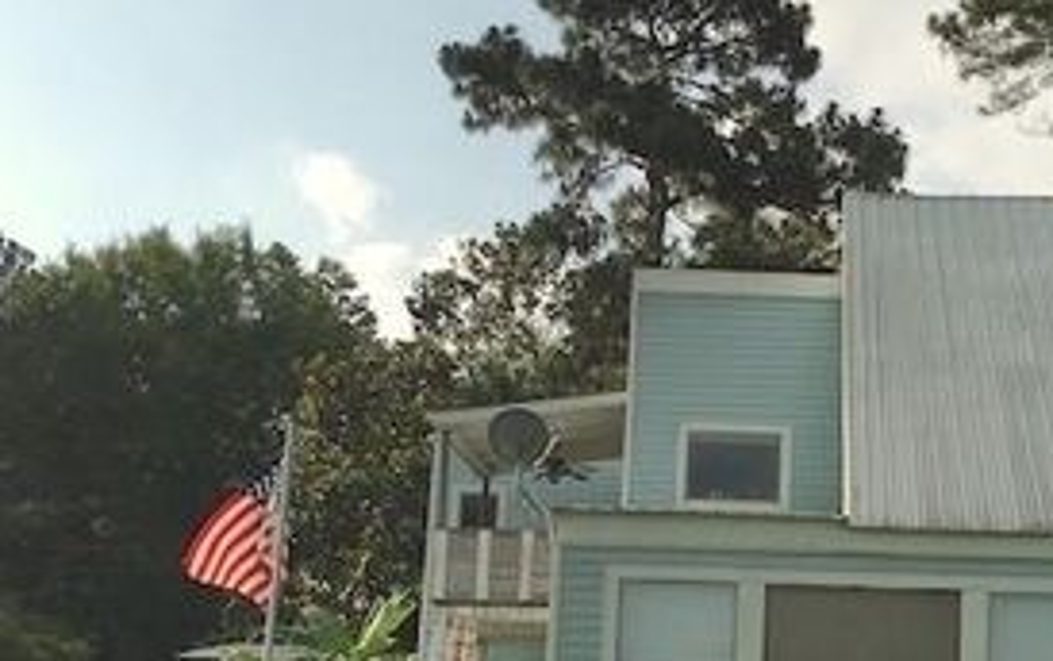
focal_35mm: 56
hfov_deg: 35.5
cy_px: 559
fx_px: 1609
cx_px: 772
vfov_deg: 22.8
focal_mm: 4.15
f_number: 2.2
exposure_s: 1/1672
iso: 25
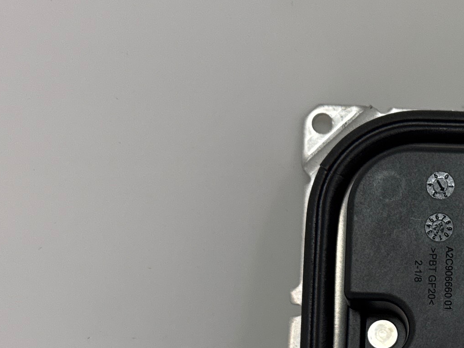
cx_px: 532
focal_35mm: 95
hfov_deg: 19.6
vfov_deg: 15.4
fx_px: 1273
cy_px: 321
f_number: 1.78
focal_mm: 6.76
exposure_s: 1/100
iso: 160
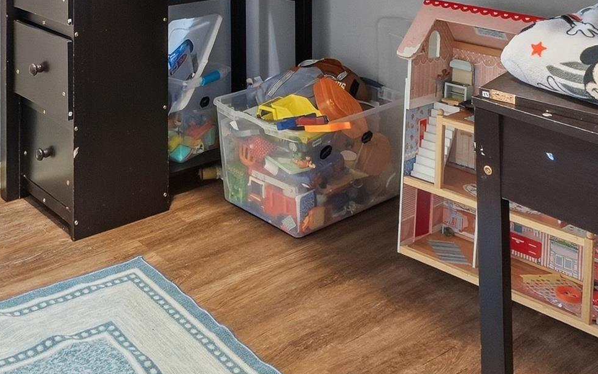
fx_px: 766
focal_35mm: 47
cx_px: 129
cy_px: -168
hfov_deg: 41.0
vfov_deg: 22.9
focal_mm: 10
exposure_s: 1/5
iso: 250
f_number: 9
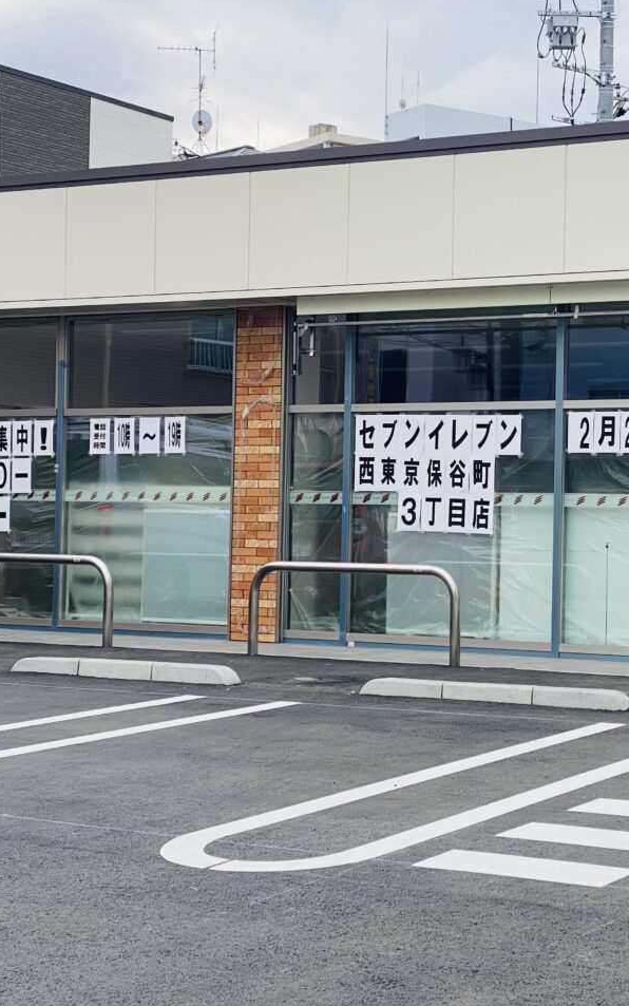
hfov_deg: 17.5
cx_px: 502
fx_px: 2029
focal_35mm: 74
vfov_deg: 27.8
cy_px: 501
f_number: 2
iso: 20
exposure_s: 1/761
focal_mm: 6
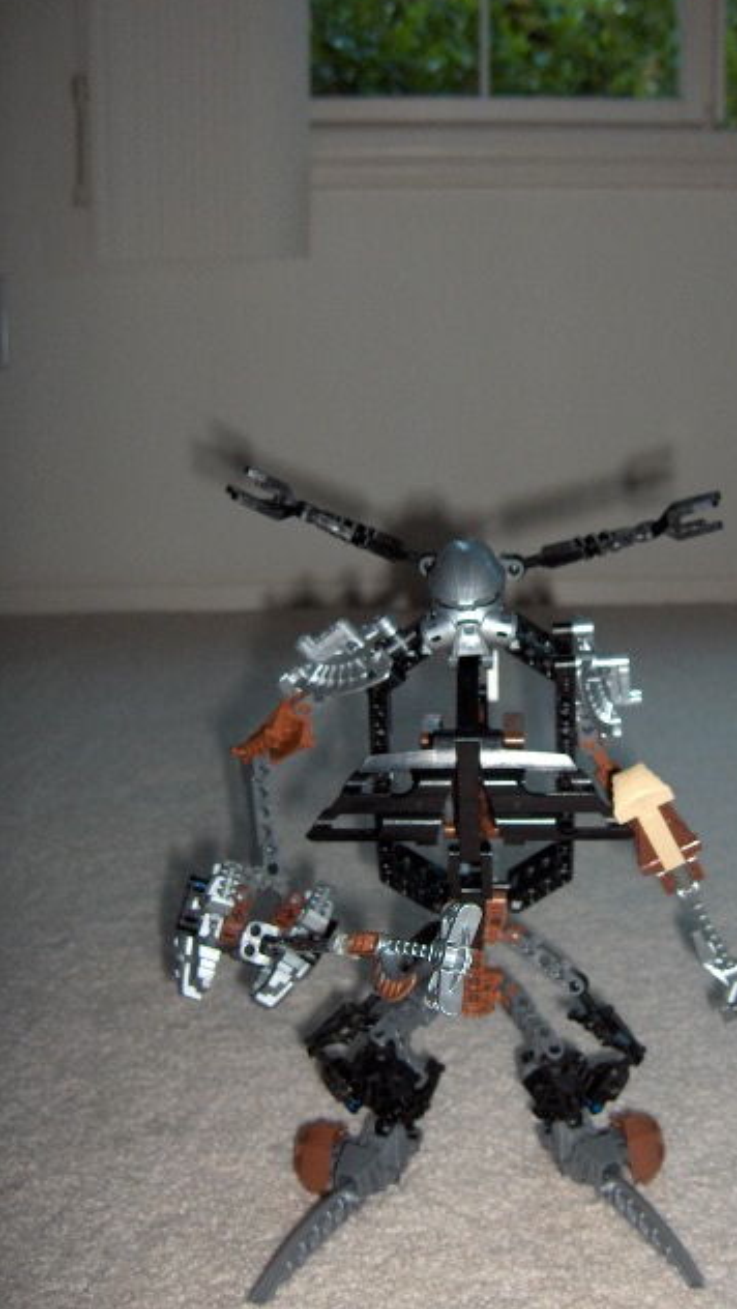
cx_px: 495
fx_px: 1492
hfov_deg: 27.6
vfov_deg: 47.3
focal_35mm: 43
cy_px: 648
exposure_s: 1/60
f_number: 2.8
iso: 100
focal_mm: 8
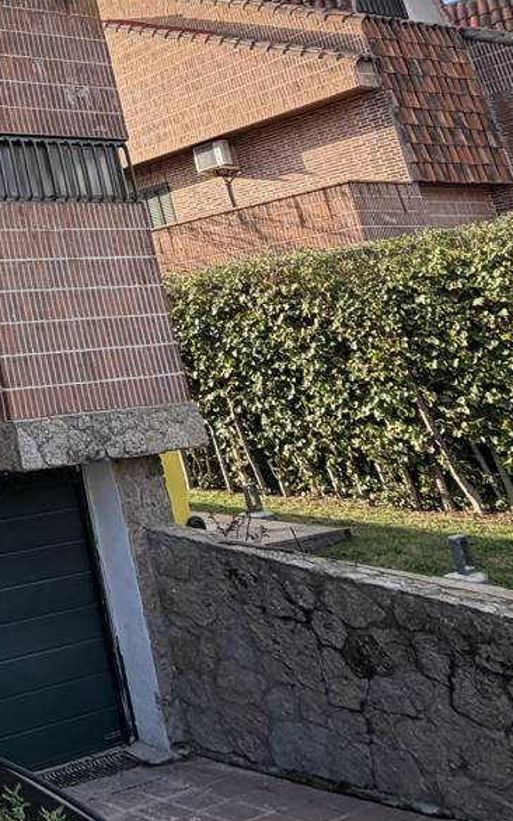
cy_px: 148
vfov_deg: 48.2
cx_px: -282
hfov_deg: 24.7
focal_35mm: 38
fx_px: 850
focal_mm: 2.22
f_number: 2.2
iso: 50
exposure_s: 1/502
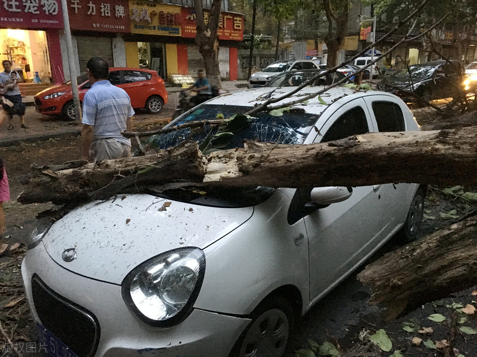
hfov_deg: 61.7
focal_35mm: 29
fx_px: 399
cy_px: 178
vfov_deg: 48.2
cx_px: 238
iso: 320
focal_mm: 4.15
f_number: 2.2
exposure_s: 1/17
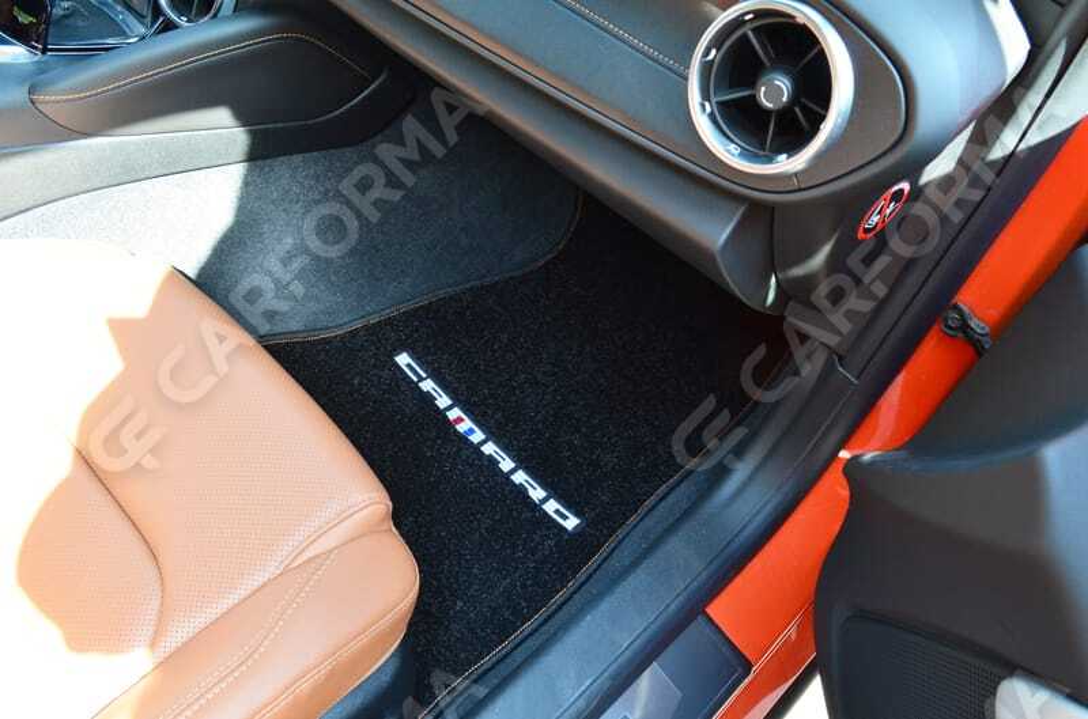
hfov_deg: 62.1
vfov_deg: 43.4
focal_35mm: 30
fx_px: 904
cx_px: 544
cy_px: 360
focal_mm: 20
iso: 400
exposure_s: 1/30
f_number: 9
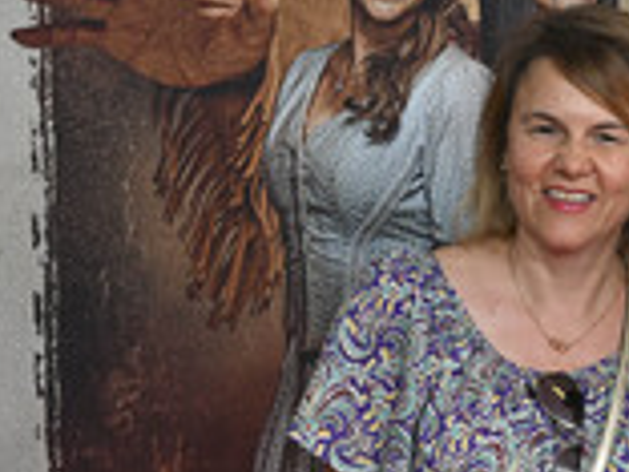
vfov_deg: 7.1
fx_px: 3780
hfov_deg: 9.3
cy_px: 375
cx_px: 893
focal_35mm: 208
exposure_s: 1/160
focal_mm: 75
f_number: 5.6
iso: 800
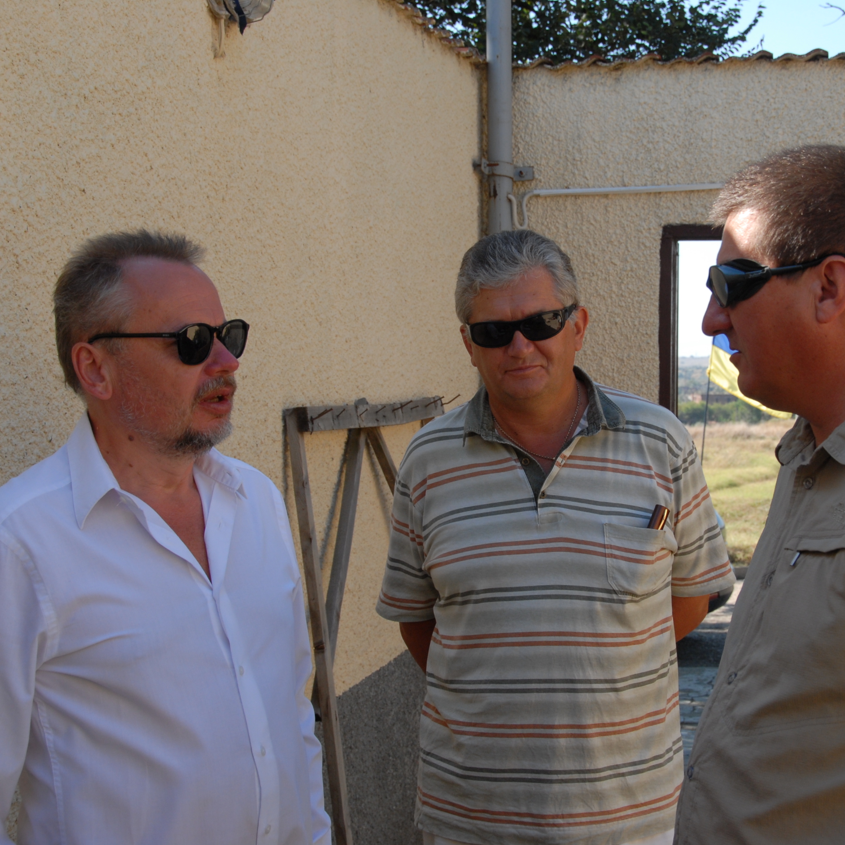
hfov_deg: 28.1
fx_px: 1685
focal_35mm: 61
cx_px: 526
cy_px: 422
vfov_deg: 28.2
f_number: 8
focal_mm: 32
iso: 250
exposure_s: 1/250
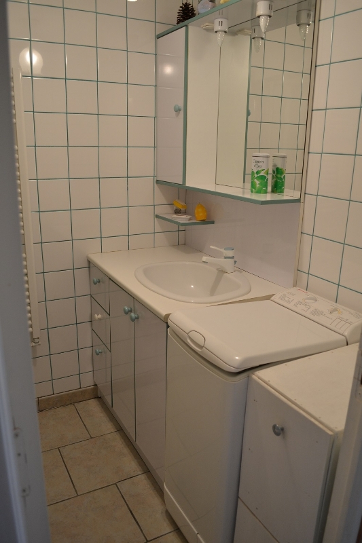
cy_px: 272
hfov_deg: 47.9
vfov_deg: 67.4
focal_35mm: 27
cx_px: 181
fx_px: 407
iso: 400
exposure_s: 1/50
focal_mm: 18
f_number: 3.5
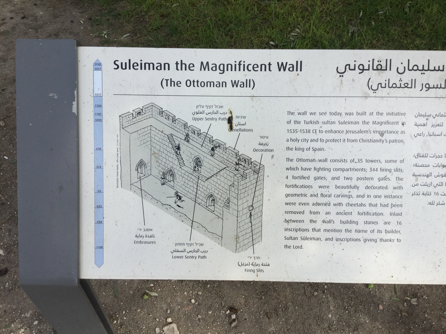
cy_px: 167
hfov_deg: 58.4
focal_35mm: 31
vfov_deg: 45.4
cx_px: 223
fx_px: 399
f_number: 2.4
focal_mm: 3.3
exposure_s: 1/959
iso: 25
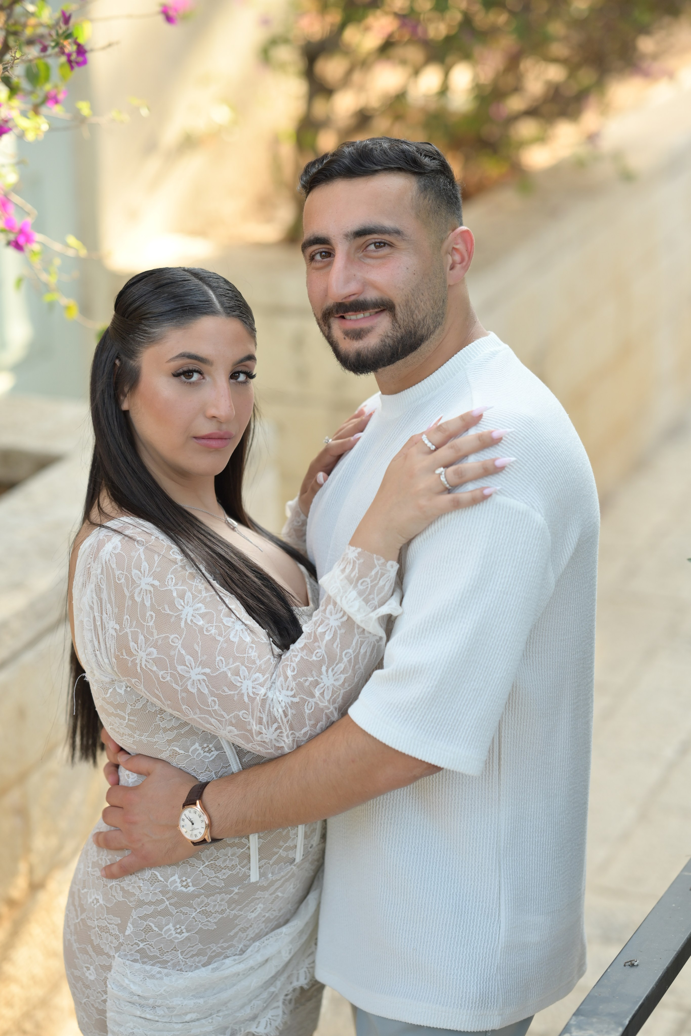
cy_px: 518
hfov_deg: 16.1
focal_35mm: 85
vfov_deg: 23.9
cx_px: 346
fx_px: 2447
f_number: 2.5
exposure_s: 1/400
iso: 200
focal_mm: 85
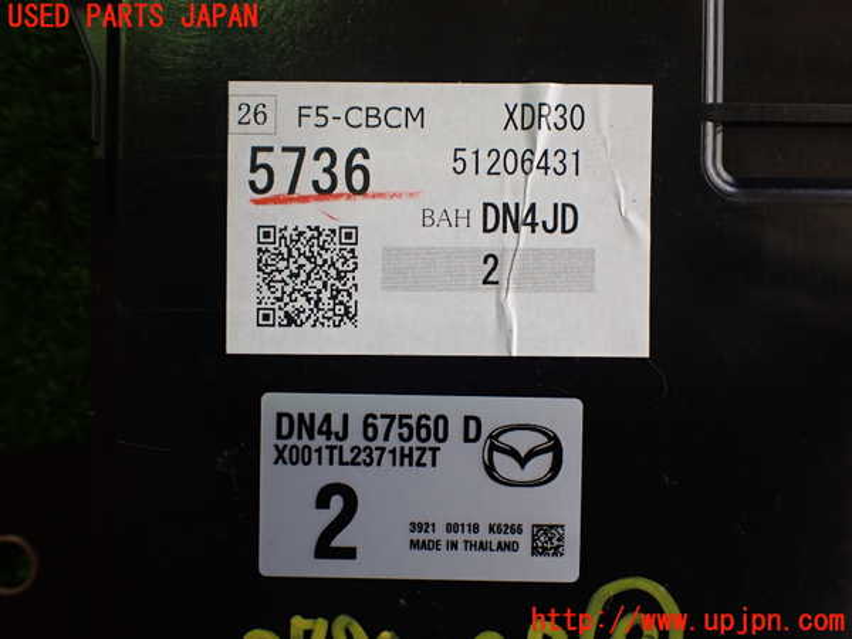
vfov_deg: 46.8
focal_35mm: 30
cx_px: 426
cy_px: 320
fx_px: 738
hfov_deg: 60.0
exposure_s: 1/125
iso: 250
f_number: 2.3
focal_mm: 5.4
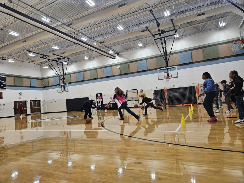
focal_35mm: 23
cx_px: 122
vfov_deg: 58.9
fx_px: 162
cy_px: 92
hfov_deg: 73.9
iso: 125
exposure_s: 1/120
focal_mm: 5.4
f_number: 1.8
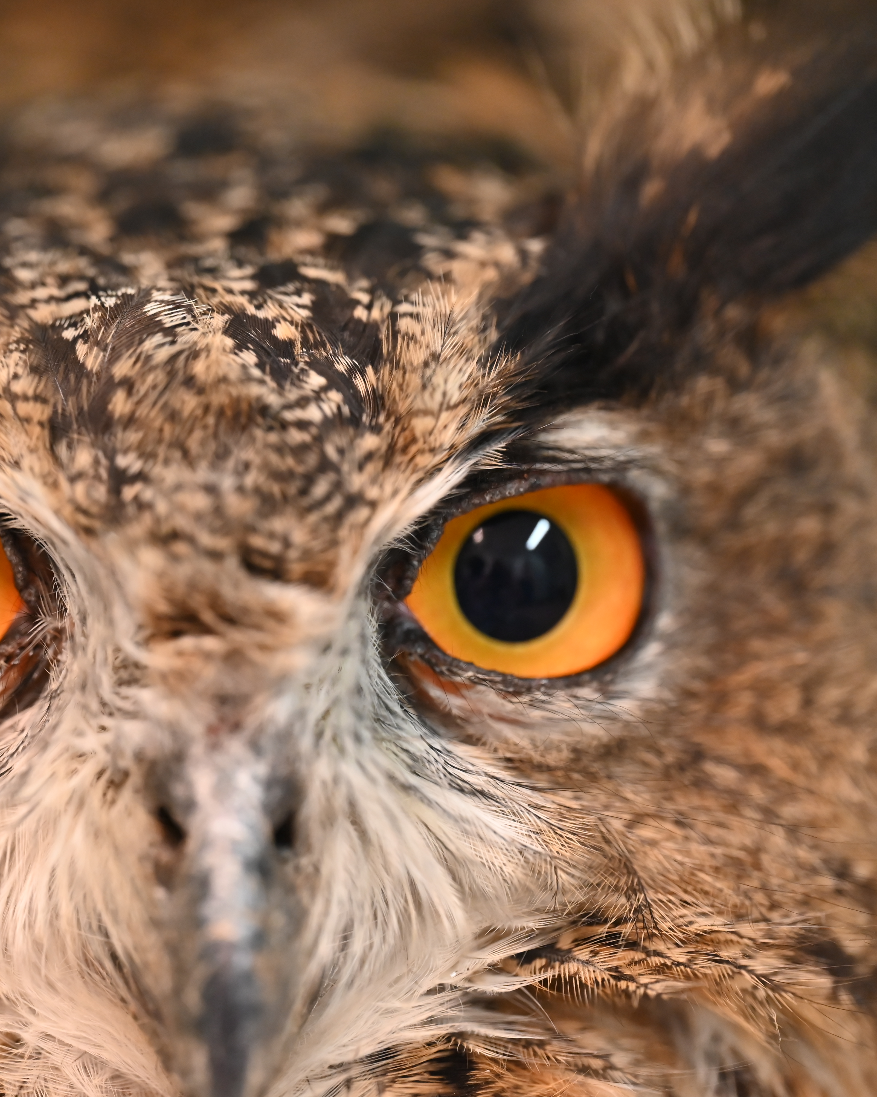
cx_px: 173
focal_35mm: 148
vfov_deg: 13.0
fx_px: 4801
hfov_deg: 10.4
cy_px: 548
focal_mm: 105
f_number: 3.2
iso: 2200
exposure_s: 1/125
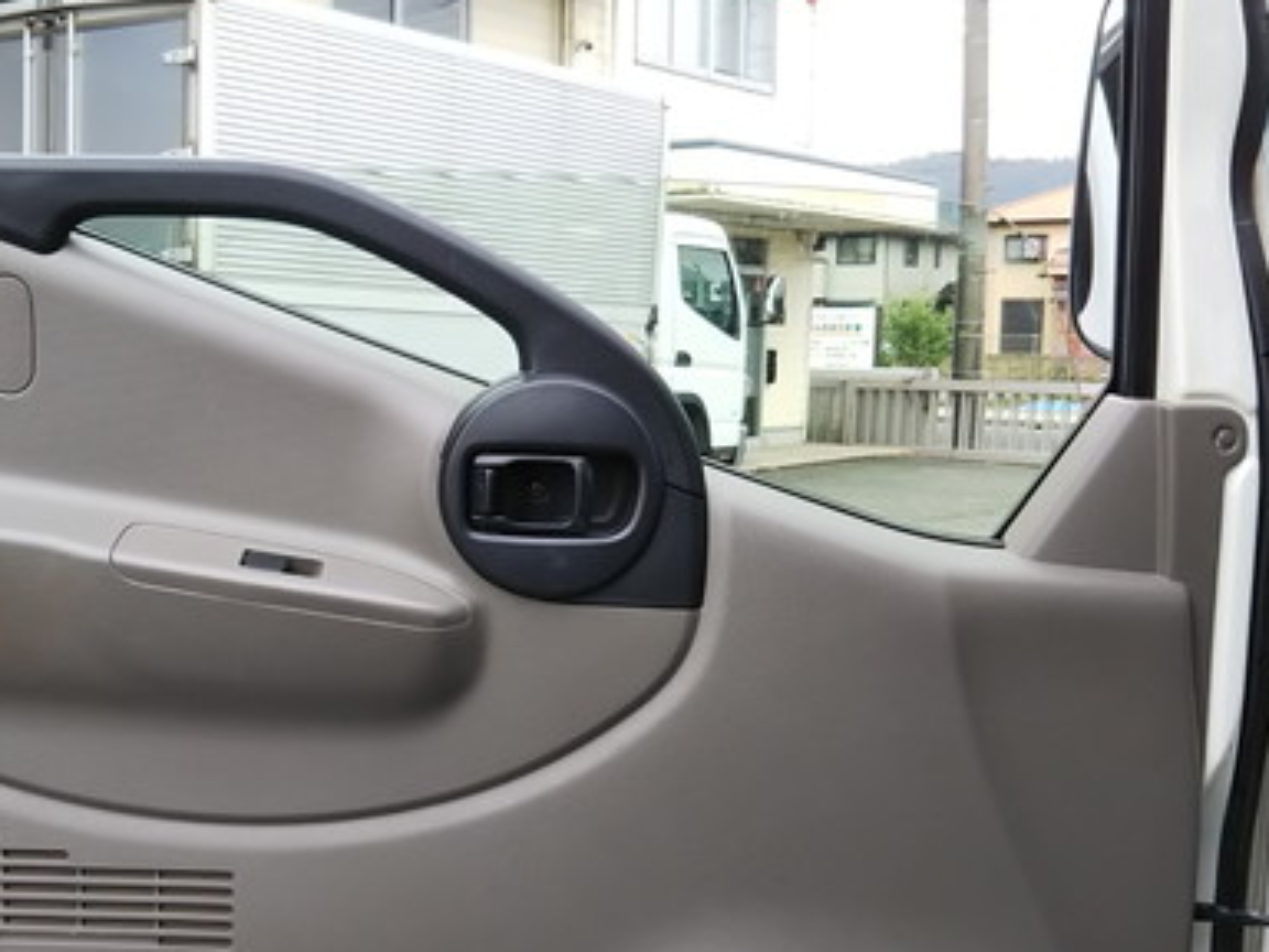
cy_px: 621
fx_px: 1833
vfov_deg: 28.9
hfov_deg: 37.7
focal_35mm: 50
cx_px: 413
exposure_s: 1/120
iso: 25
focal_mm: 4
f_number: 2.2
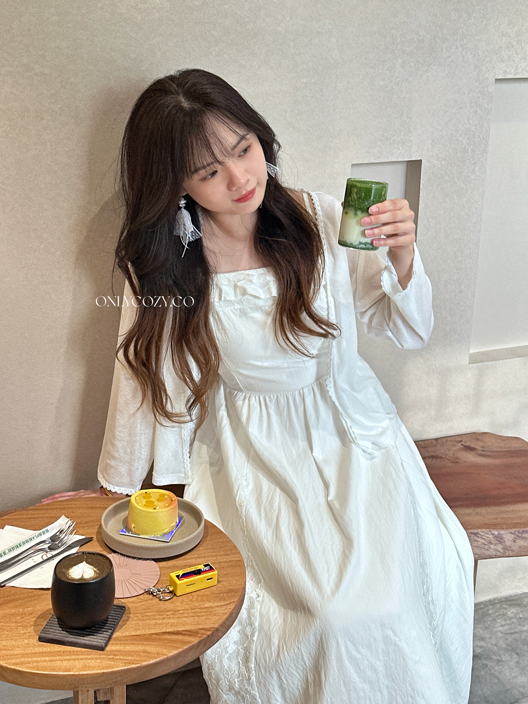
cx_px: 264
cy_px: 352
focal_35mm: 48
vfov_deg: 39.7
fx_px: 976
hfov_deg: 30.3
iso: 80
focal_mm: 6.86
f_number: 1.78
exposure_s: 1/50
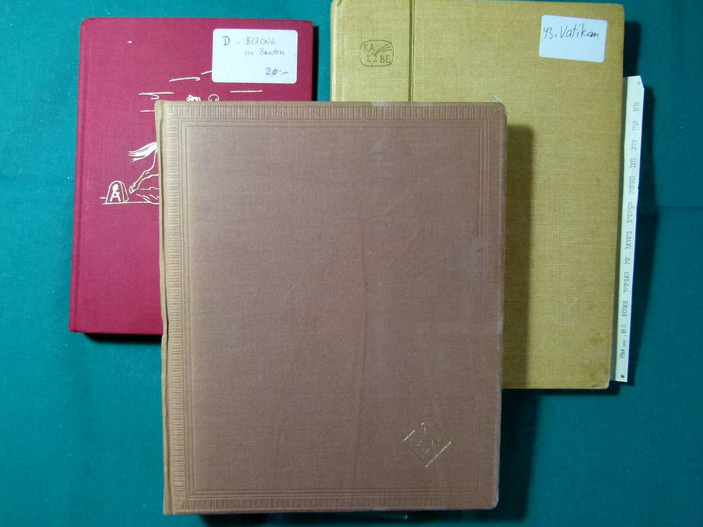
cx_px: 345
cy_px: 261
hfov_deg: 67.3
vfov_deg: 53.0
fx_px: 528
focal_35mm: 26
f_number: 2.8
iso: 320
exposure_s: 1/60
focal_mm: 4.5
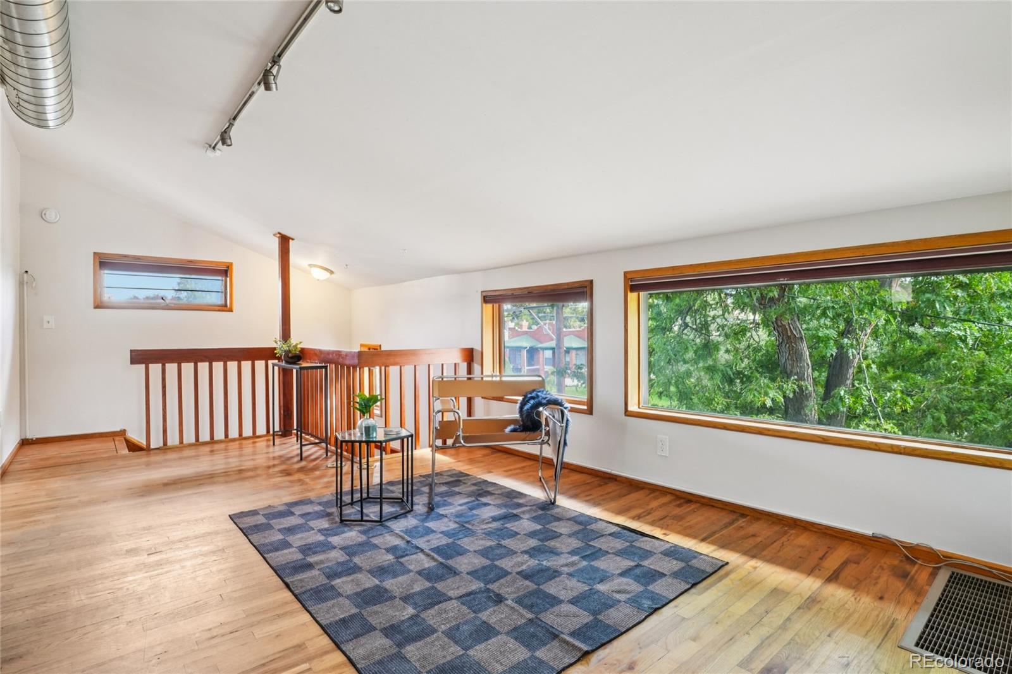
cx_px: 506
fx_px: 464
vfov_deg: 72.0
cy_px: 337
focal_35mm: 16
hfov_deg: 95.0
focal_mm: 11
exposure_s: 1/15
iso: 800
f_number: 8
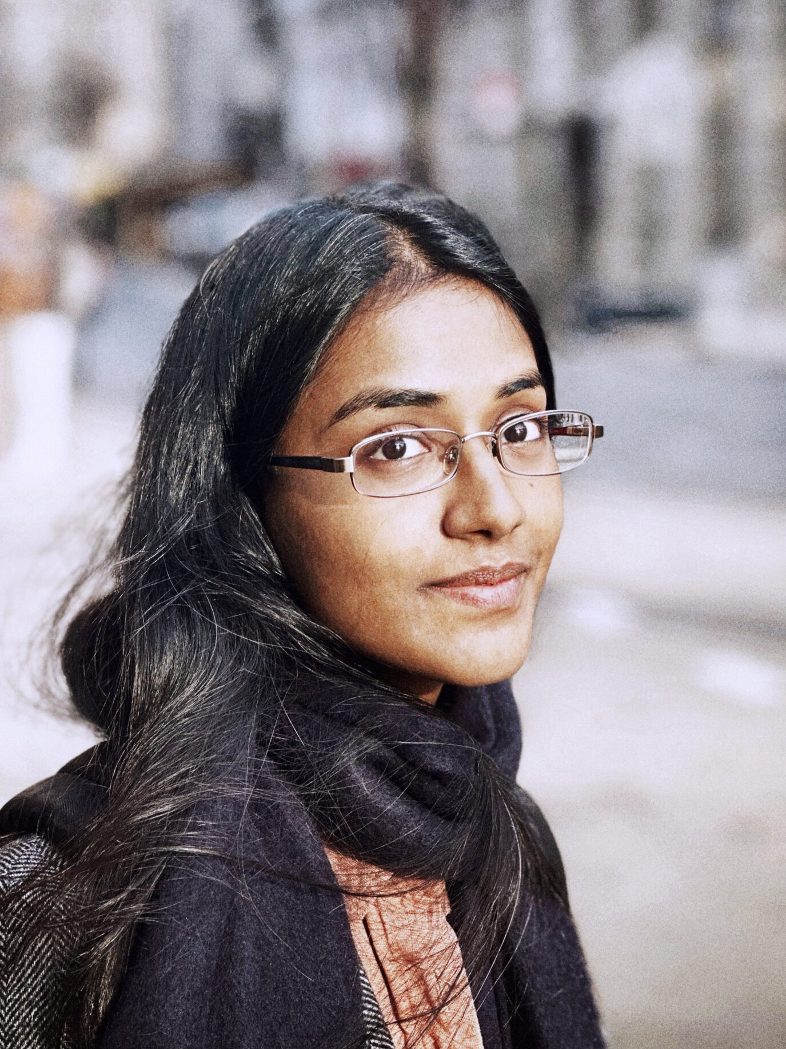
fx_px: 2604
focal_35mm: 86
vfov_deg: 22.8
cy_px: 476
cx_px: 380
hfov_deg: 17.2
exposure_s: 1/121
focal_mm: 9
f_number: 2.8
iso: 40
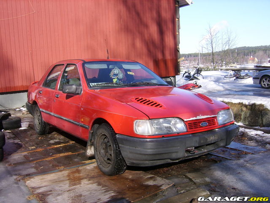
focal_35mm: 35
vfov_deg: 40.7
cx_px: 135
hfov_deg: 52.6
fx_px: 273
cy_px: 102
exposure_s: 1/176
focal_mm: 5.95
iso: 50
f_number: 5.8
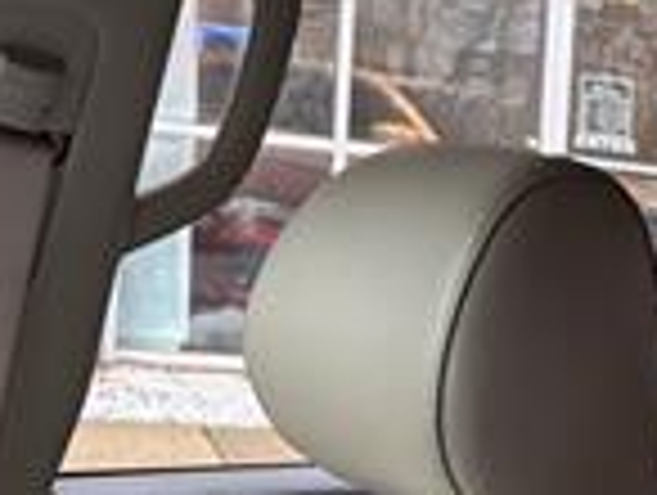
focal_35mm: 105
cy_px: 531
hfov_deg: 16.5
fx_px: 1996
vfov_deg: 13.9
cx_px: 1071
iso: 200
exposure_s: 1/73
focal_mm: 6.76
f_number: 1.78
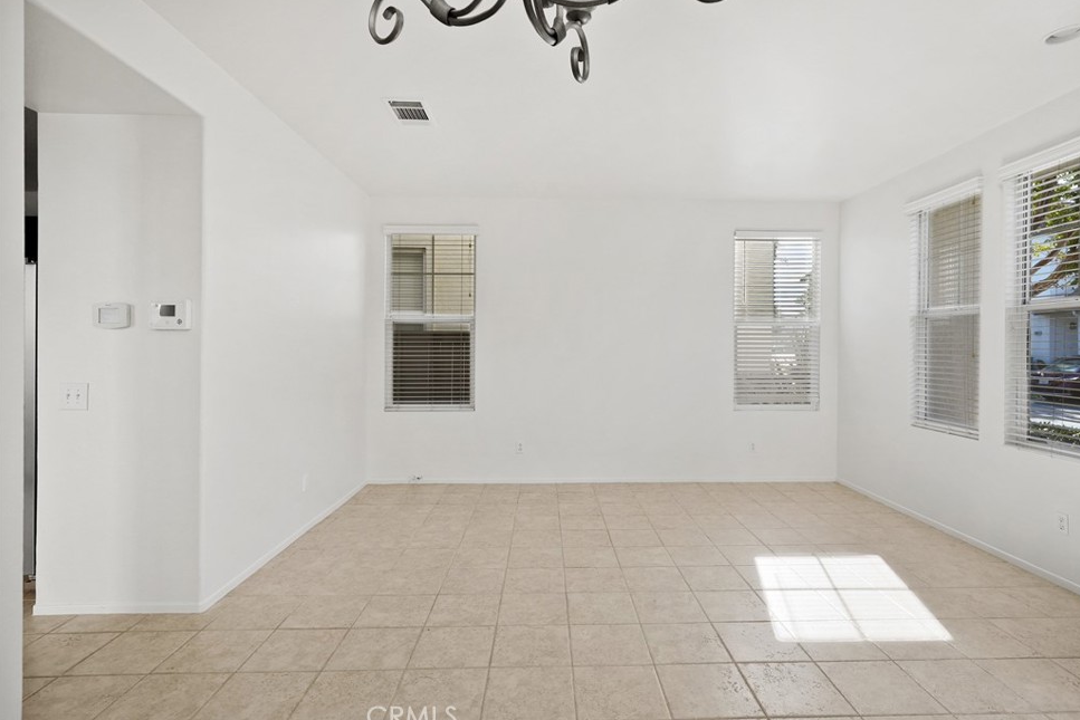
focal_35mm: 19
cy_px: 351
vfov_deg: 65.9
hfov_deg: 88.3
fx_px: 556
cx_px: 567
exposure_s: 1/15
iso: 320
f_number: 9
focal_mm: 17.5
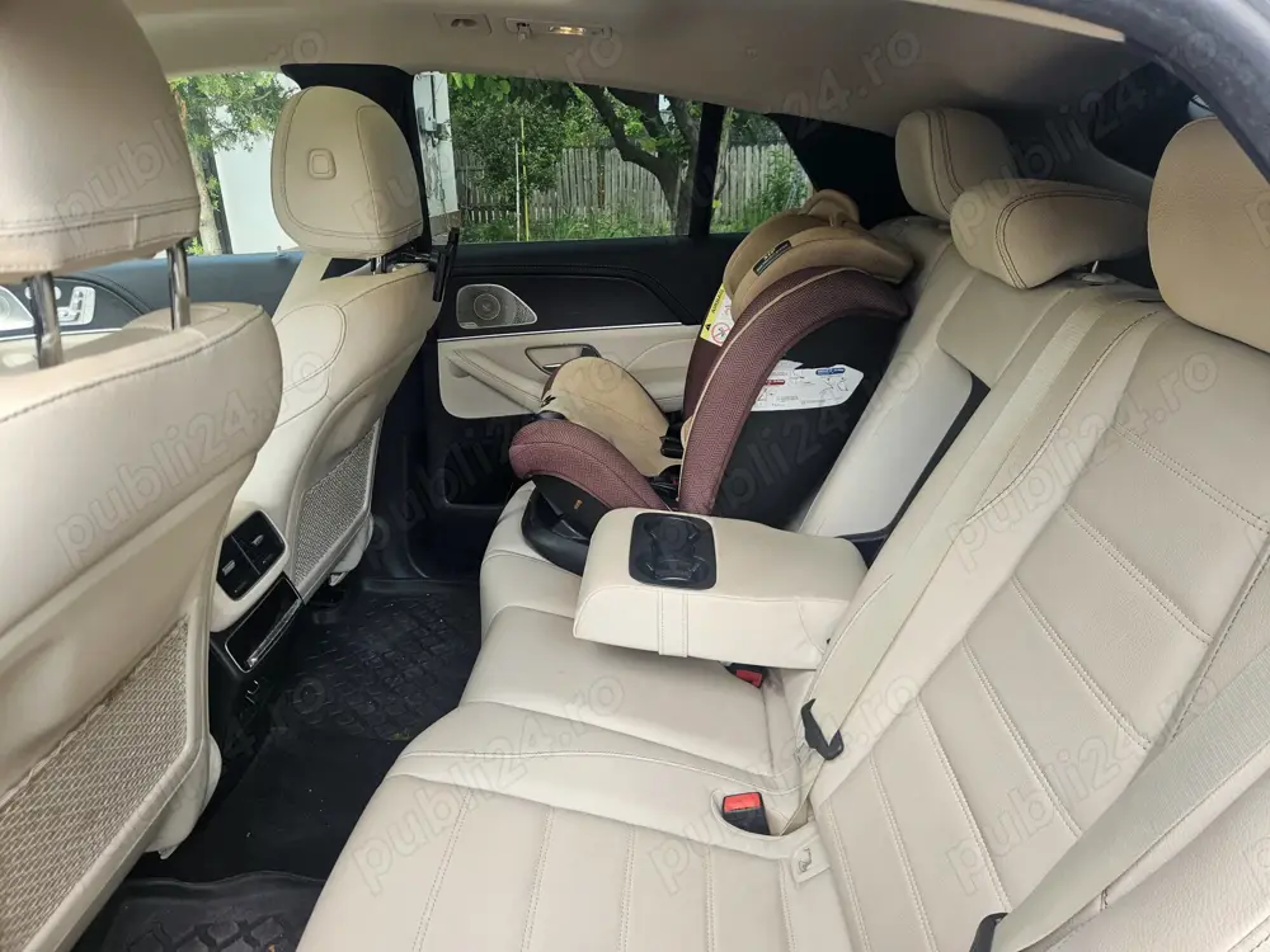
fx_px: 844
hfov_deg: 73.9
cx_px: 635
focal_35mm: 23
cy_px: 476
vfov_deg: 58.9
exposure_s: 1/180
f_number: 1.8
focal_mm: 5.4
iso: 32
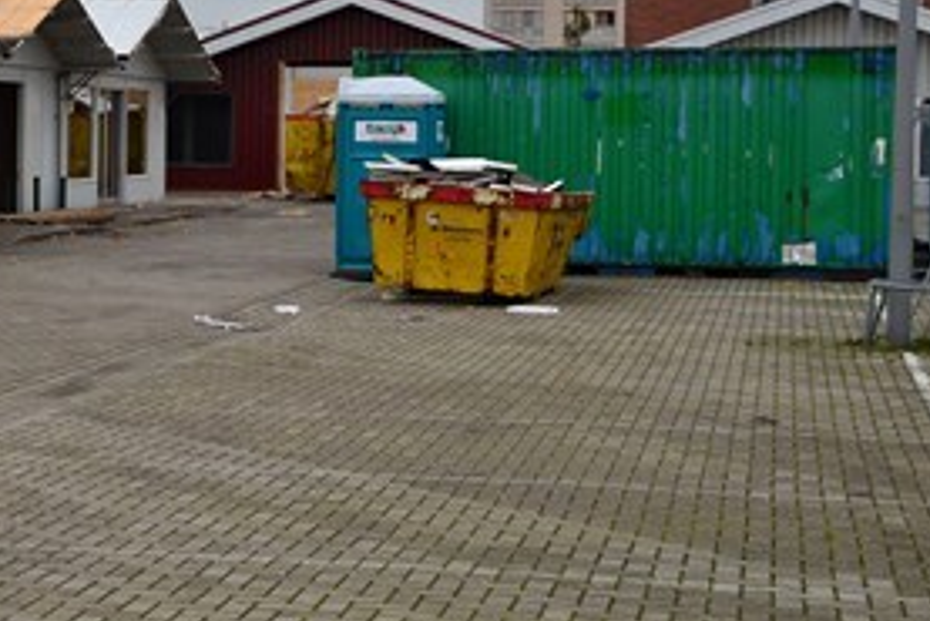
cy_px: 128
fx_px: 2352
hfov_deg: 21.4
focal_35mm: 91
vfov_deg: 15.0
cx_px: -50
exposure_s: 1/200
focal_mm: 28
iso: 400
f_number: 4
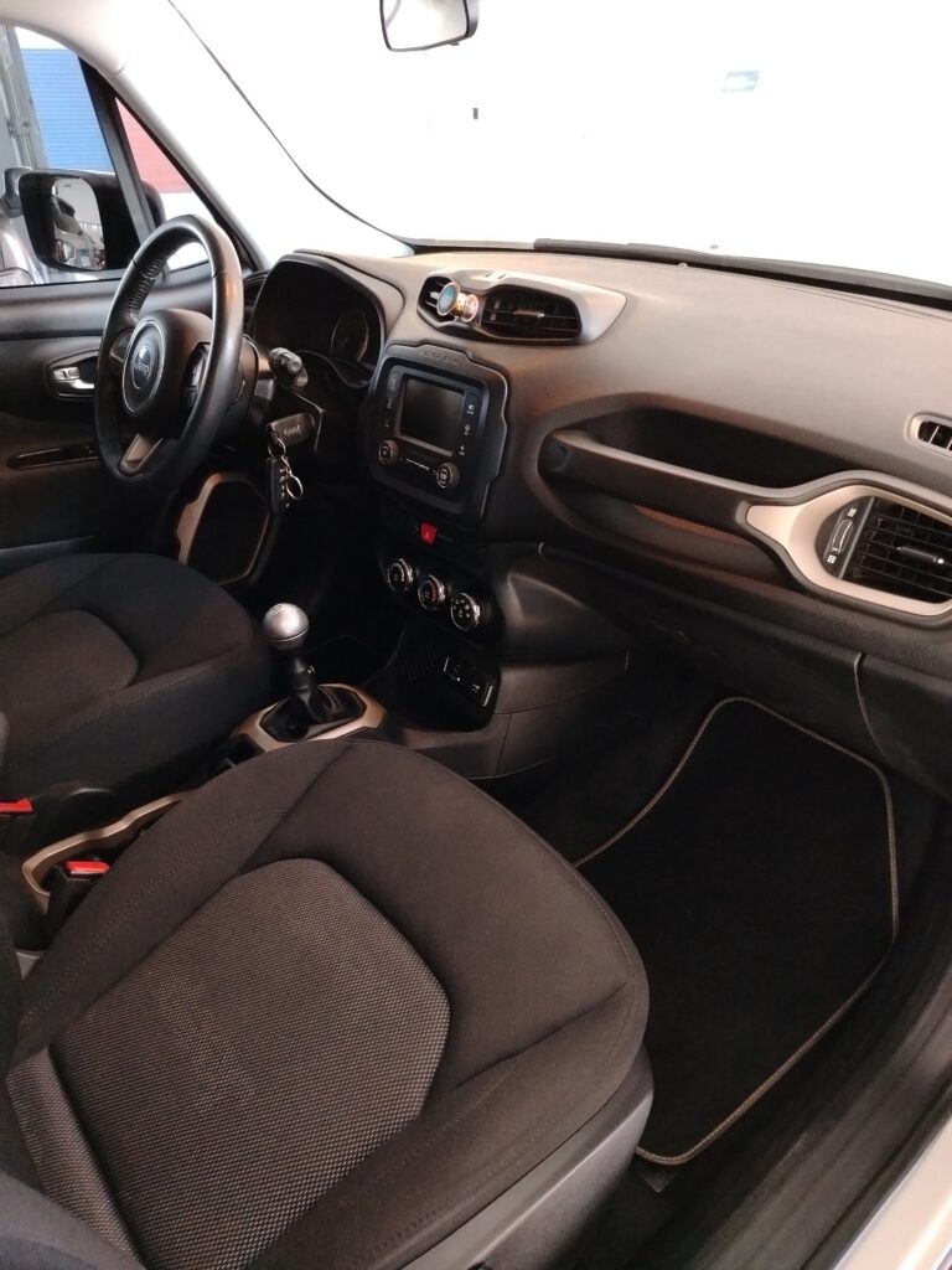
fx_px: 880
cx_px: 476
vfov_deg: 71.6
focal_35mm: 24
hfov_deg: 56.8
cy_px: 635
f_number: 1.75
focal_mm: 5.25
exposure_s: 1/50
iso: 3594
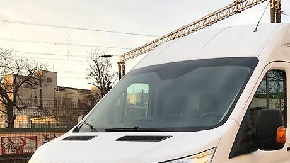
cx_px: 212
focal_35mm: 53
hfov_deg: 38.3
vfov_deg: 22.2
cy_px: 138
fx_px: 408
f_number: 1.8
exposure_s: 1/360
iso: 20
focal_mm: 4
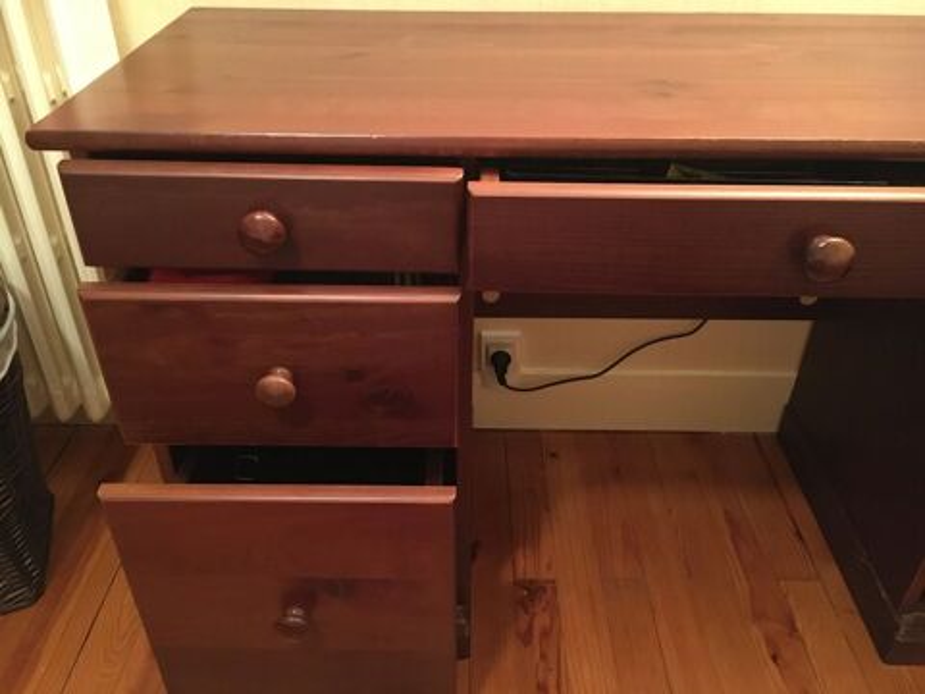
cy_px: 347
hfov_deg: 61.7
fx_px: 775
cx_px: 462
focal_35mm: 29
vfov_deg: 48.2
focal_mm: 4.15
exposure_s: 1/17
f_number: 2.2
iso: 400
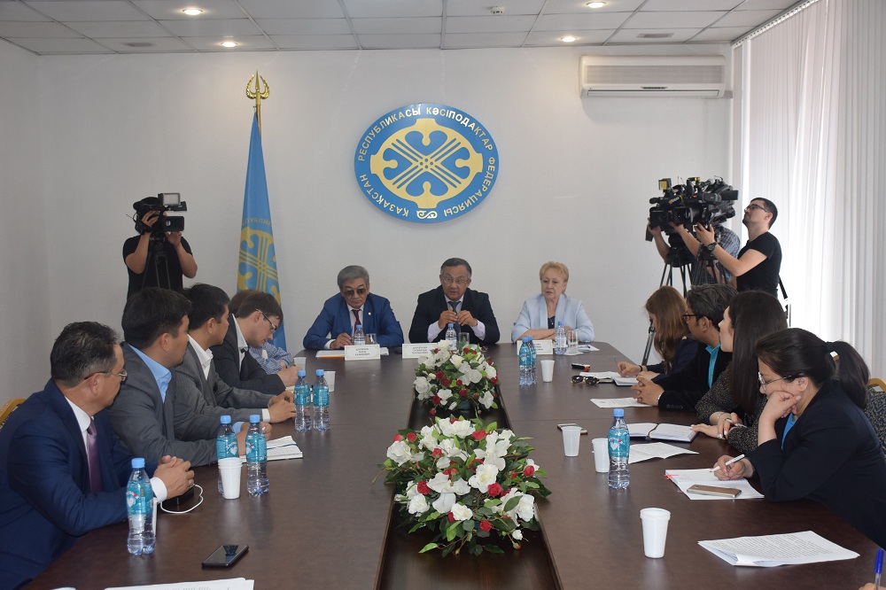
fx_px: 996
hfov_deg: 47.9
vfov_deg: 33.0
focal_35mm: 40
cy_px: 295
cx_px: 443
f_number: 5.6
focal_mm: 27
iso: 640
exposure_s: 1/125
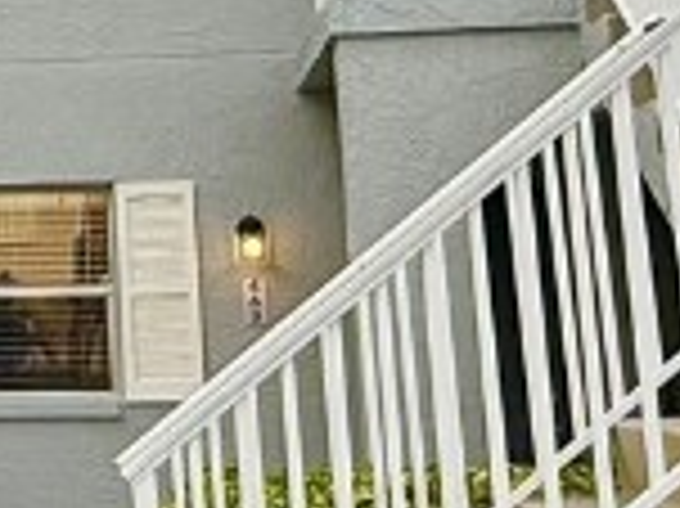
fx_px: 1865
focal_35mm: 95
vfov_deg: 15.2
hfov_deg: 19.3
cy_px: -18
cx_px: -171
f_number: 2.2
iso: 50
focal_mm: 2.22
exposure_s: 1/1050
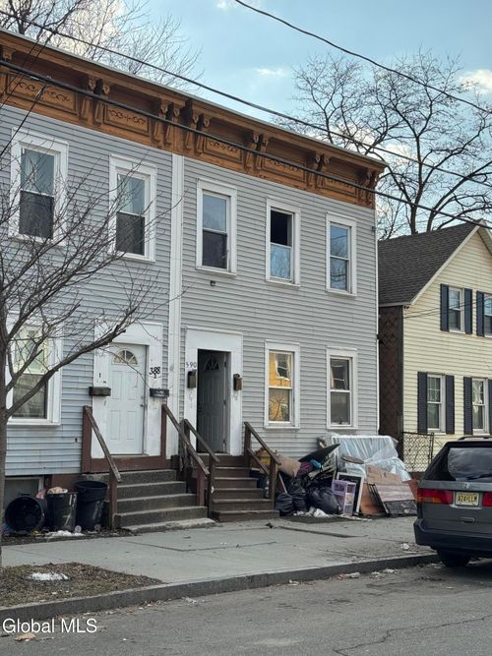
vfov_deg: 39.7
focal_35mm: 48
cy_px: 328
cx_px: 246
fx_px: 910
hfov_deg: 30.3
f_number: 1.78
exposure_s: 1/1818
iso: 64
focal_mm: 6.76
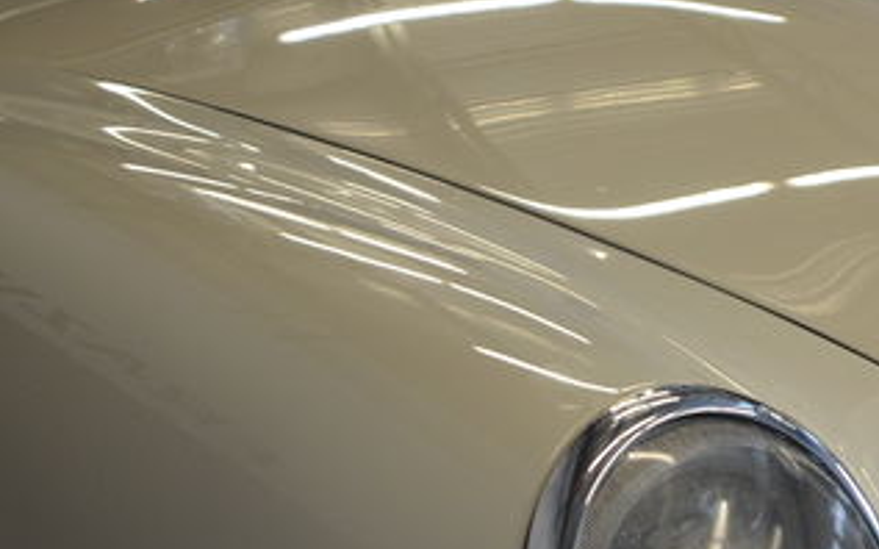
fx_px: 1772
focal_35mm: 74
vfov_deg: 16.9
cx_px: 885
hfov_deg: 26.3
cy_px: 640
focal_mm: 20
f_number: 3.5
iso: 800
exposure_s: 1/40
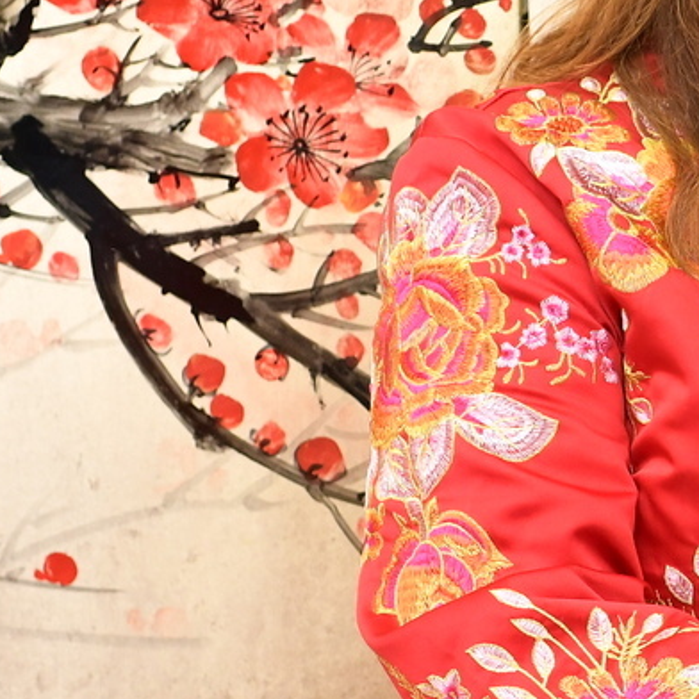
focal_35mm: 182
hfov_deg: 9.1
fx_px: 4158
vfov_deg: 9.6
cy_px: 267
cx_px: 1321
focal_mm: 35
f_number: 4.5
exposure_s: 1/200
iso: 1000
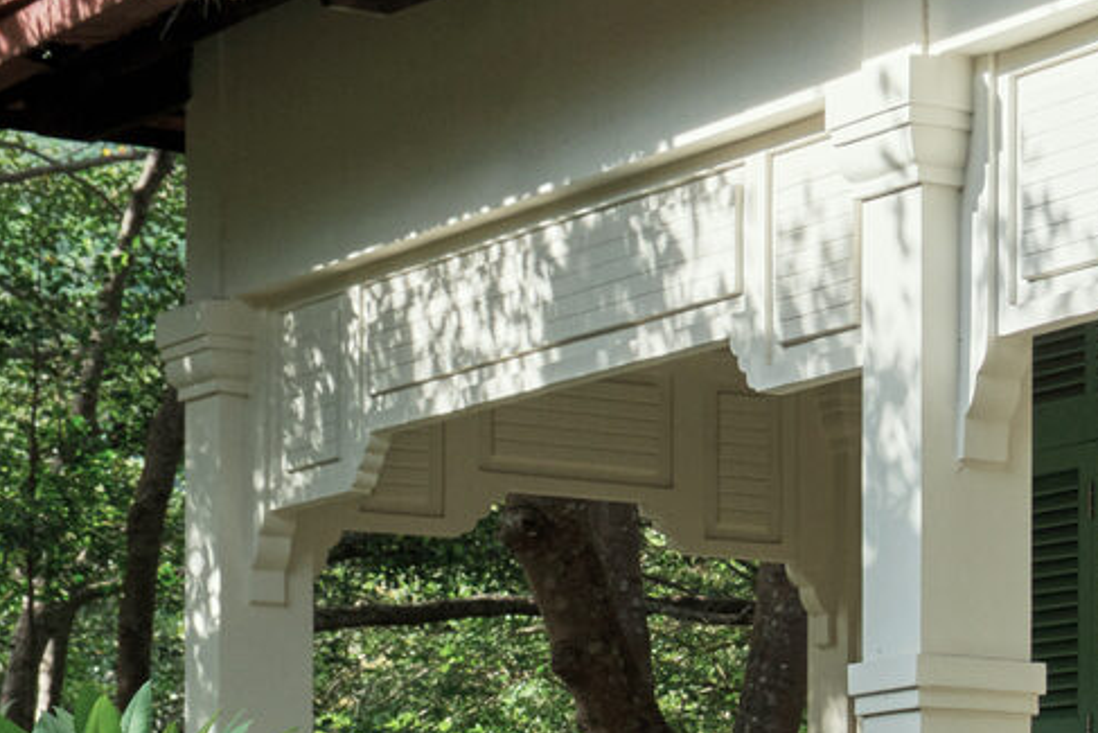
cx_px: 1662
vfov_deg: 9.3
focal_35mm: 144
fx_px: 4393
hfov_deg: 13.4
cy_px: 997
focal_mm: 26.2
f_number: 5.6
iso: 125
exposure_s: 1/320
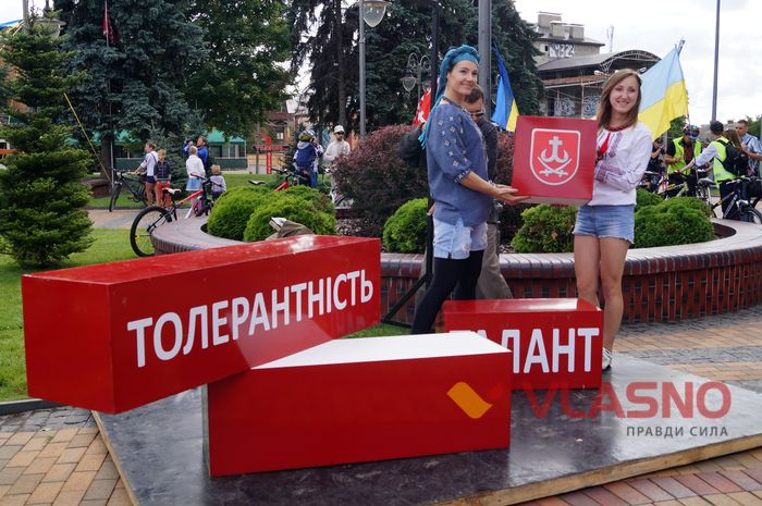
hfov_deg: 53.2
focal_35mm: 36
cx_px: 381
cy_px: 253
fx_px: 761
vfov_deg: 36.8
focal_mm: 24
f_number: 7.1
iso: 100
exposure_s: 1/100
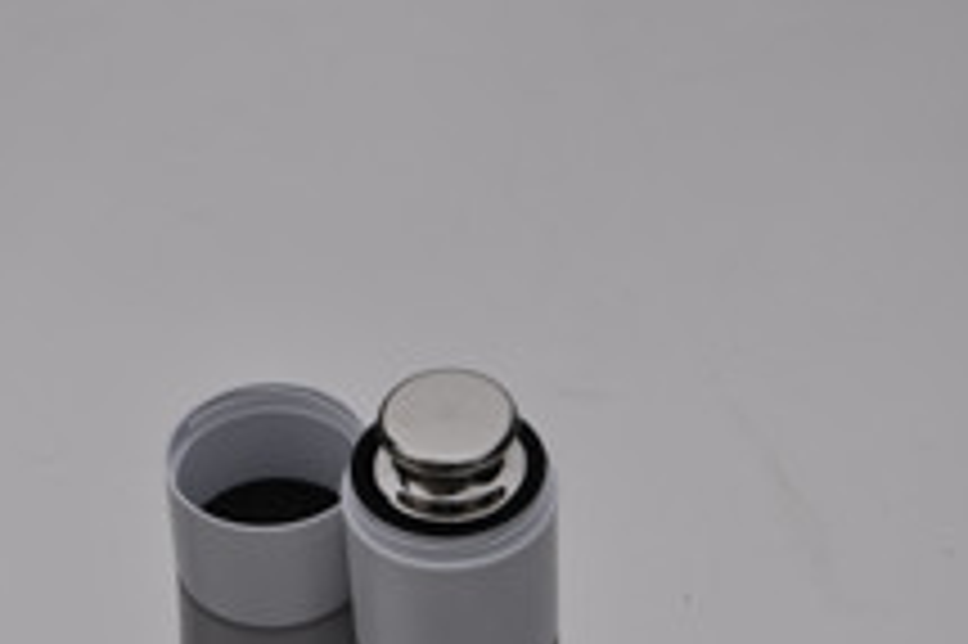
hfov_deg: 9.8
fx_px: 5613
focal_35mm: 209
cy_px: 471
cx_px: 342
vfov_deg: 6.6
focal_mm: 75
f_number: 8
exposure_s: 1/250
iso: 200
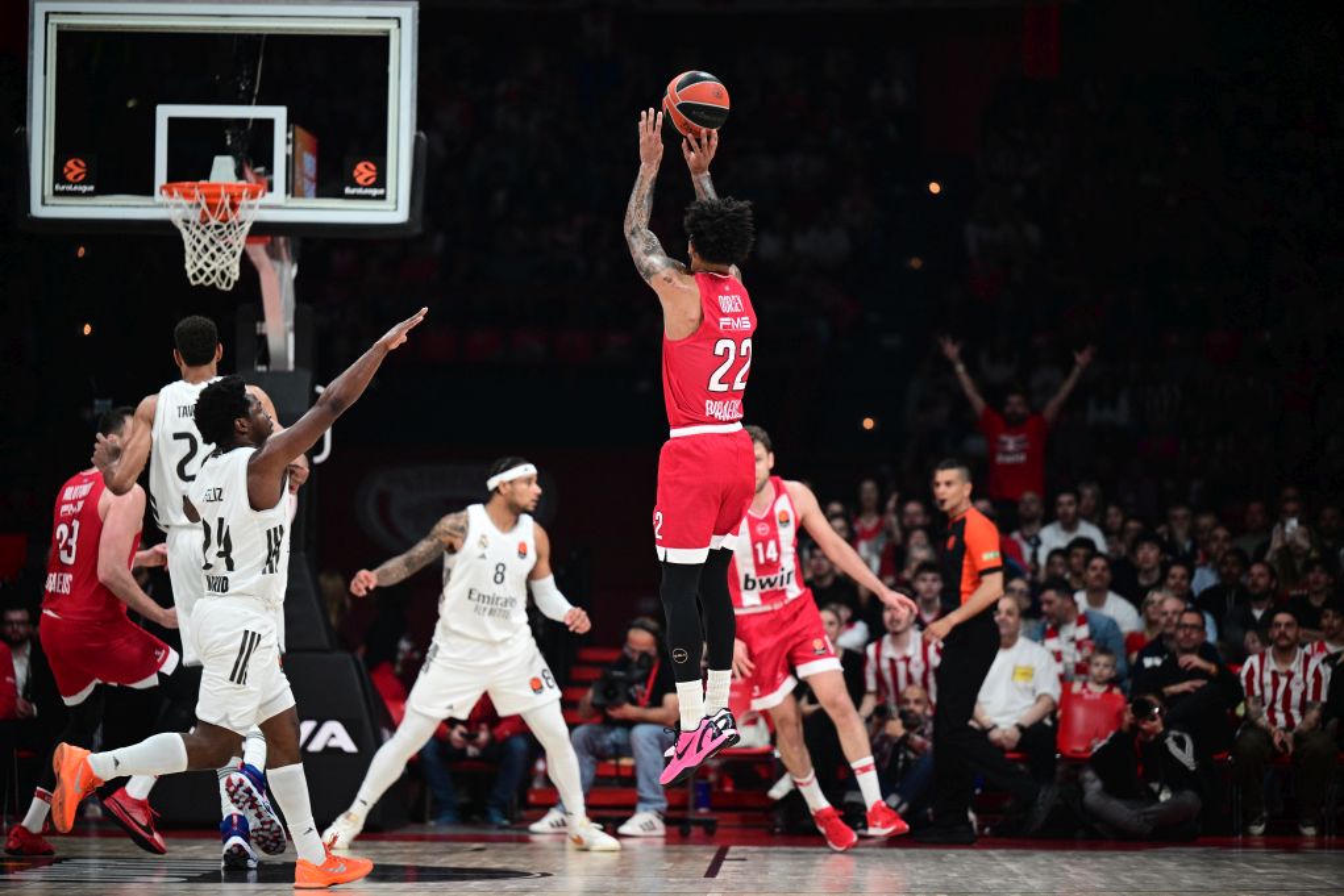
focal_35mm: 160
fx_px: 5974
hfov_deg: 12.8
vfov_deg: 8.6
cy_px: 448
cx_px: 672
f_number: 2.8
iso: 1600
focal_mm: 160
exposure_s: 1/1250
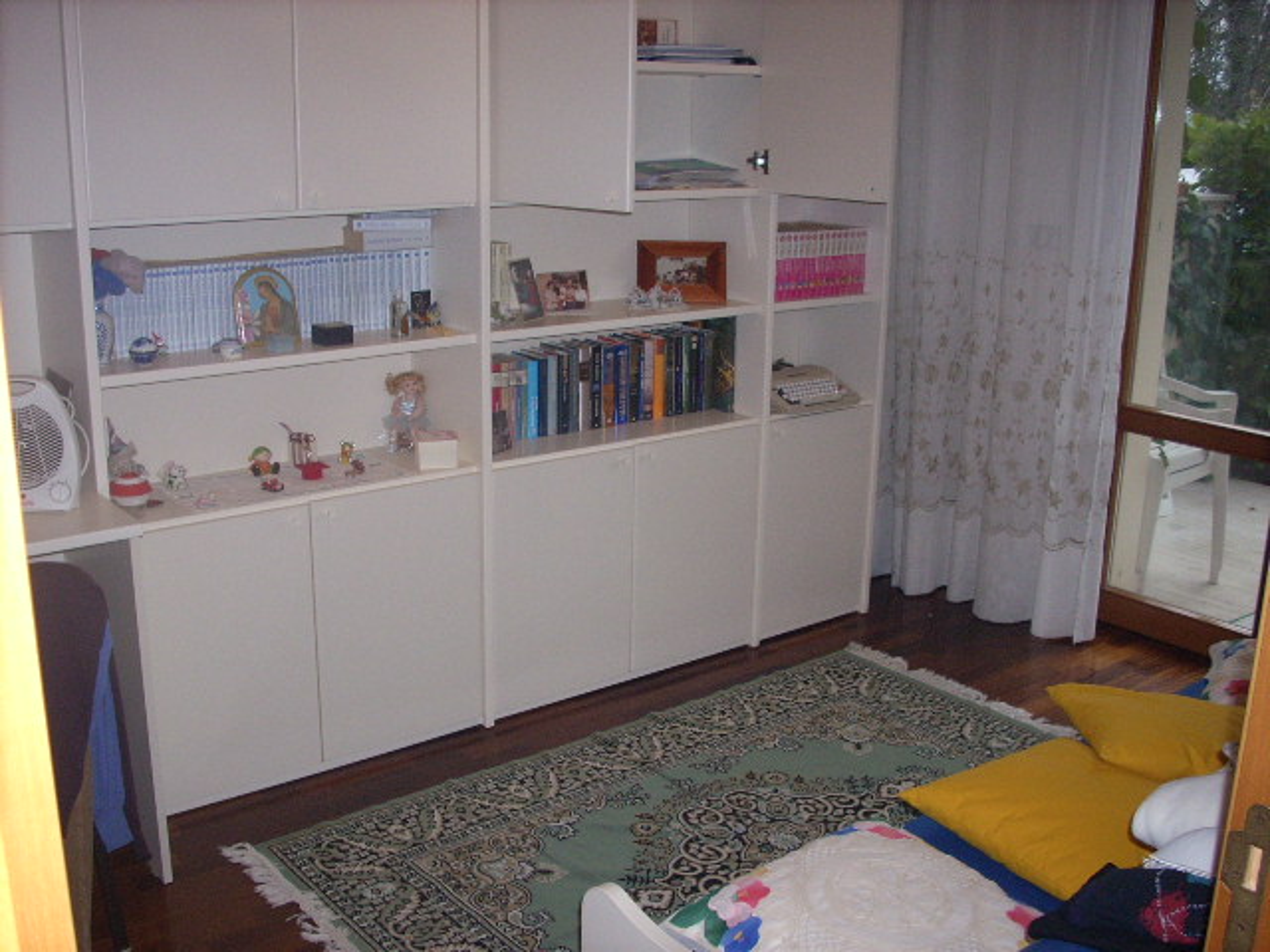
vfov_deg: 38.7
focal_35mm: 37
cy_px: 476
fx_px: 1357
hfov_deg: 50.1
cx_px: 635
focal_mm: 6.2
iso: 200
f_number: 2.8
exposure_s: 1/60
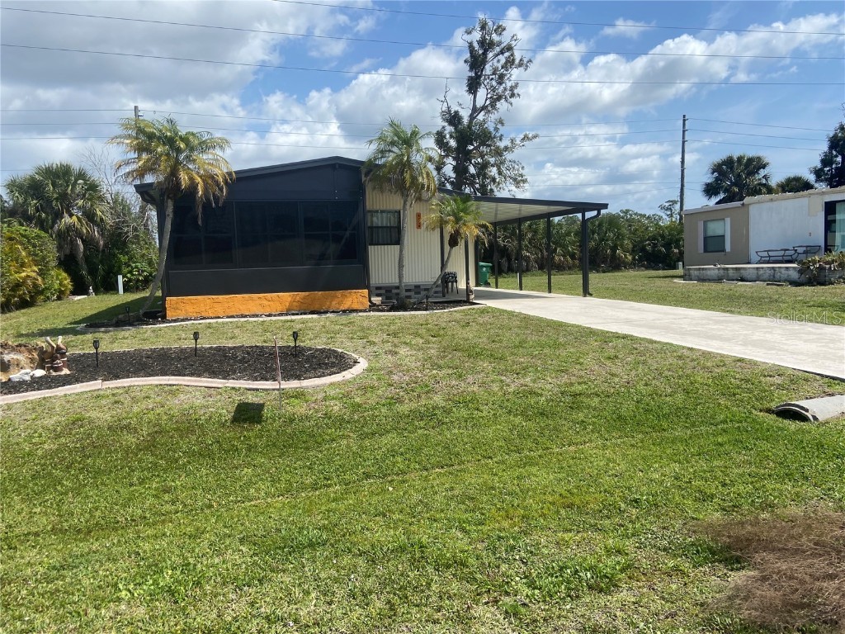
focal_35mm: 26
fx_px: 635
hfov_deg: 67.3
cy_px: 317
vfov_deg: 53.1
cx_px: 422
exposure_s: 1/3300
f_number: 1.8
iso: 32
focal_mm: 4.25
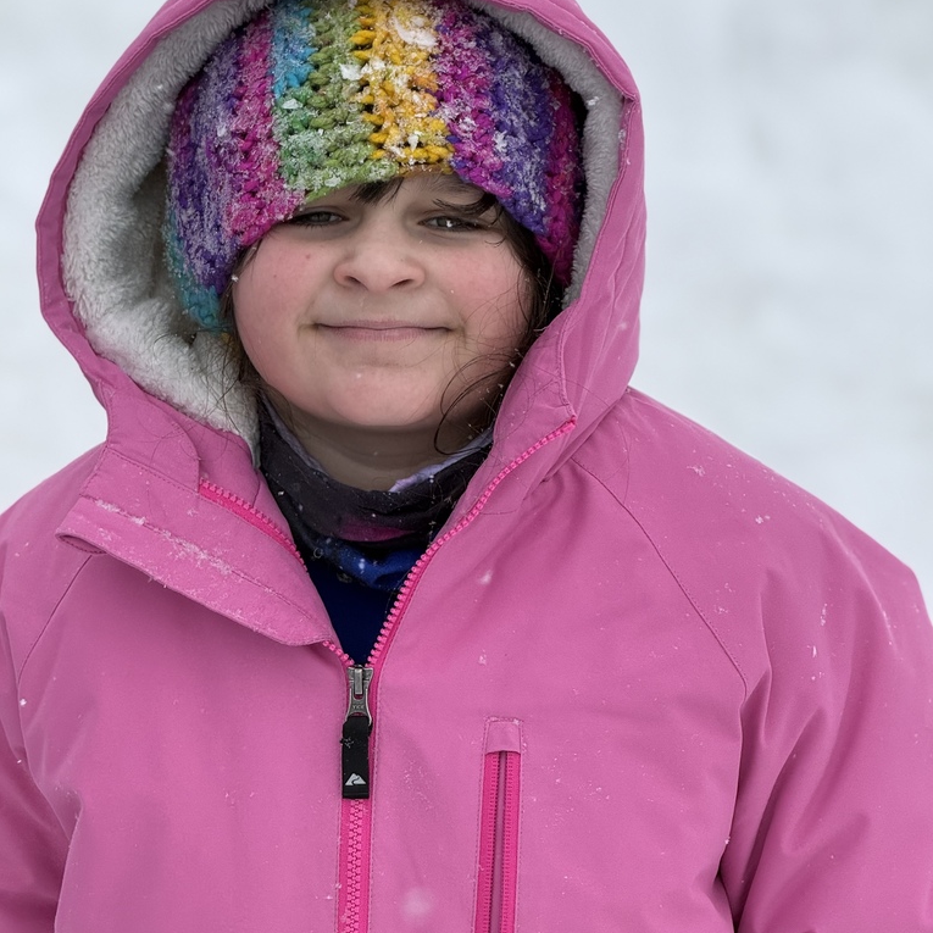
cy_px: 454
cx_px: 466
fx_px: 4330
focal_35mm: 142
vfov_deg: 12.3
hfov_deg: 12.3
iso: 64
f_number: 2.8
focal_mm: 15.66
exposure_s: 1/1130
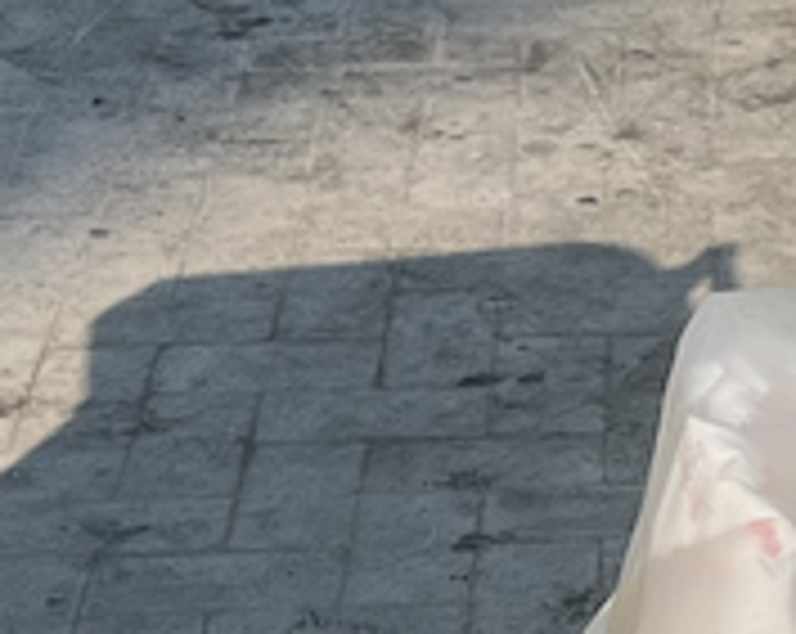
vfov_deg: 10.4
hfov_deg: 12.9
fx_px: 3457
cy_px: 531
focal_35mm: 147
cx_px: 836
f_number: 1.5
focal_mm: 5.7
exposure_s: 1/4444
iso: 50
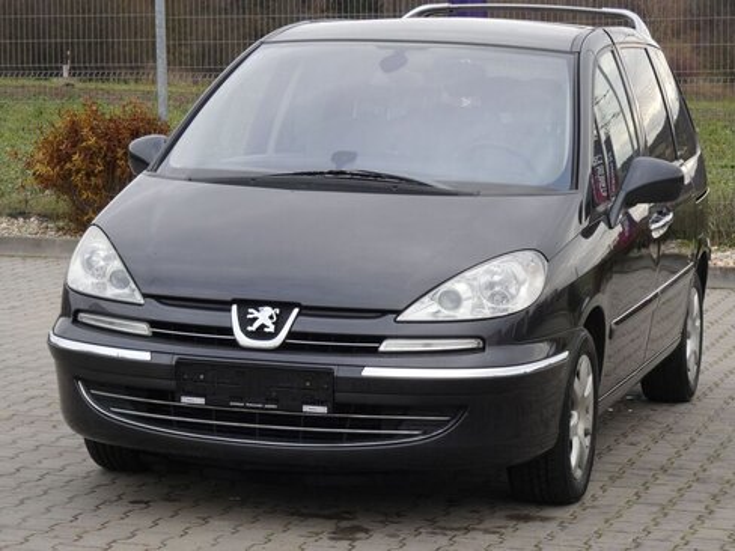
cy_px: 276
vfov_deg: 13.5
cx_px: 368
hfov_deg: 17.9
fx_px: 2336
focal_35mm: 110
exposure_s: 1/80
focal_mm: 19.7
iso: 100
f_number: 5.6
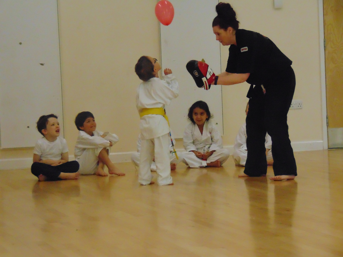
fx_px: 1625
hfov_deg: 12.0
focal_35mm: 164
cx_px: 172
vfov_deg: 9.1
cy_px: 128
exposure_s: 1/160
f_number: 4
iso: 800
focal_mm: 29.5
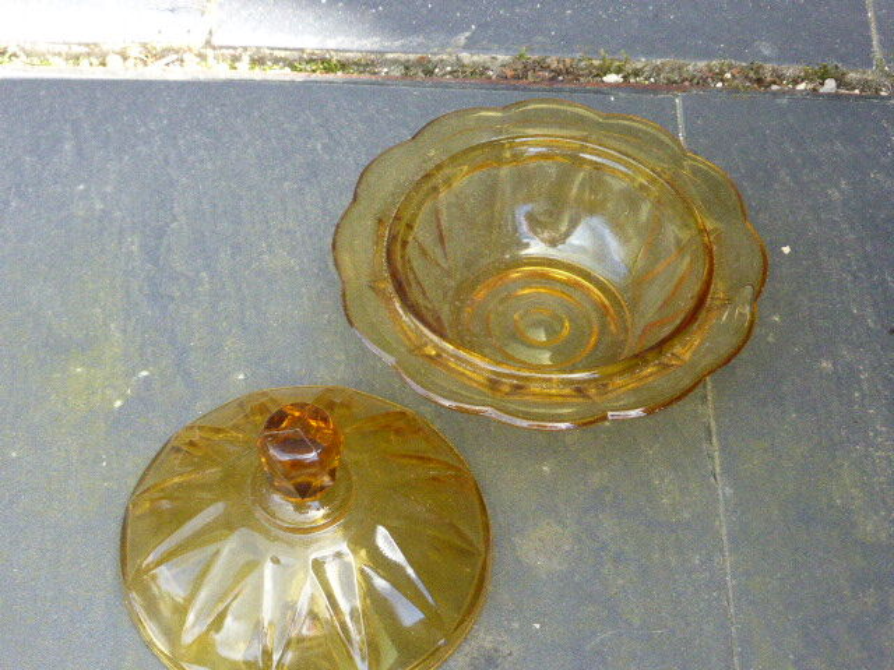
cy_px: 335
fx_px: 1679
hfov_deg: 29.8
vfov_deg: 22.6
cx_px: 447
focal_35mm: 65
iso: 1000
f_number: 4.8
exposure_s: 1/250
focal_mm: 11
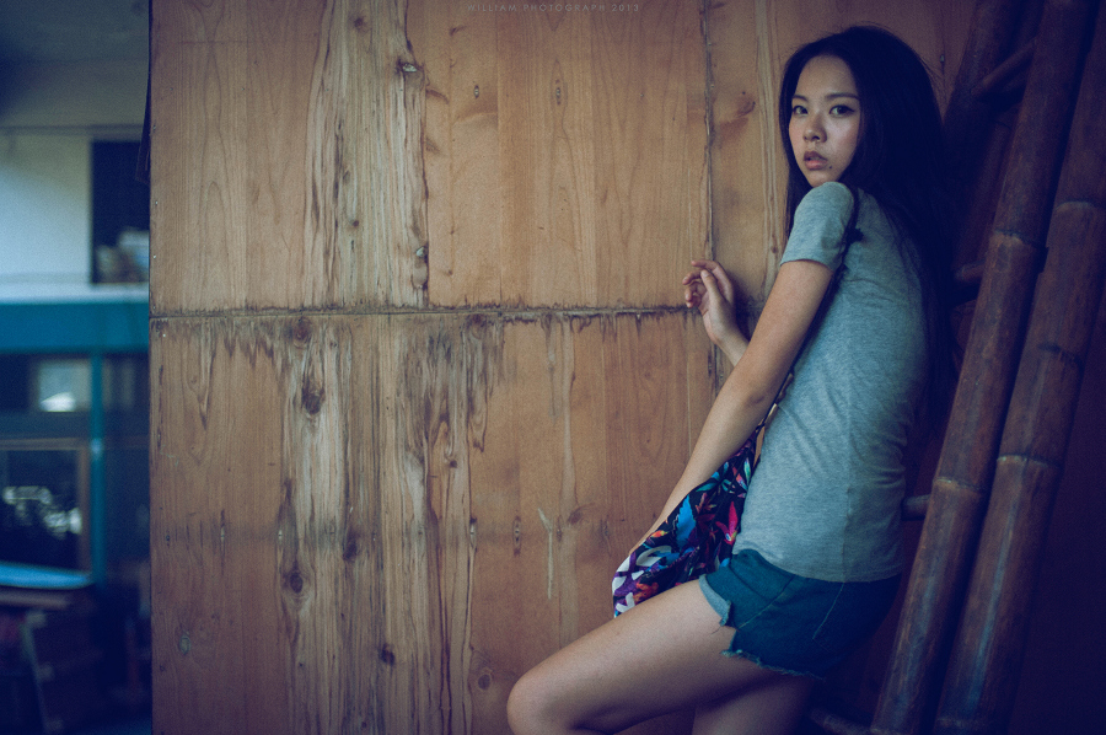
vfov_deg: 26.9
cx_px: 553
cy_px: 368
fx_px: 1534
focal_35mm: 50
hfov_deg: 39.6
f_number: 1.8
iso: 100
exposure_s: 1/125
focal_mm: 50
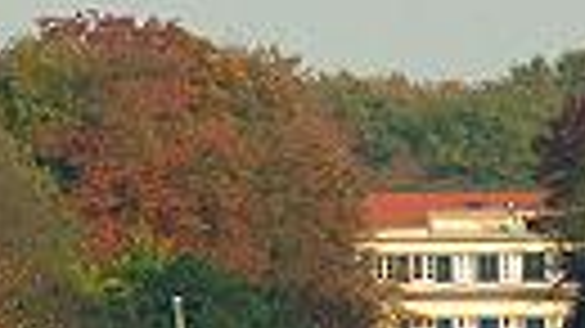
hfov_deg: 2.0
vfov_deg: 1.1
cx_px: 112
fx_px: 16405
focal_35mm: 1058
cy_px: 443
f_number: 4.9
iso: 160
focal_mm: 49.2
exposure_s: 1/500
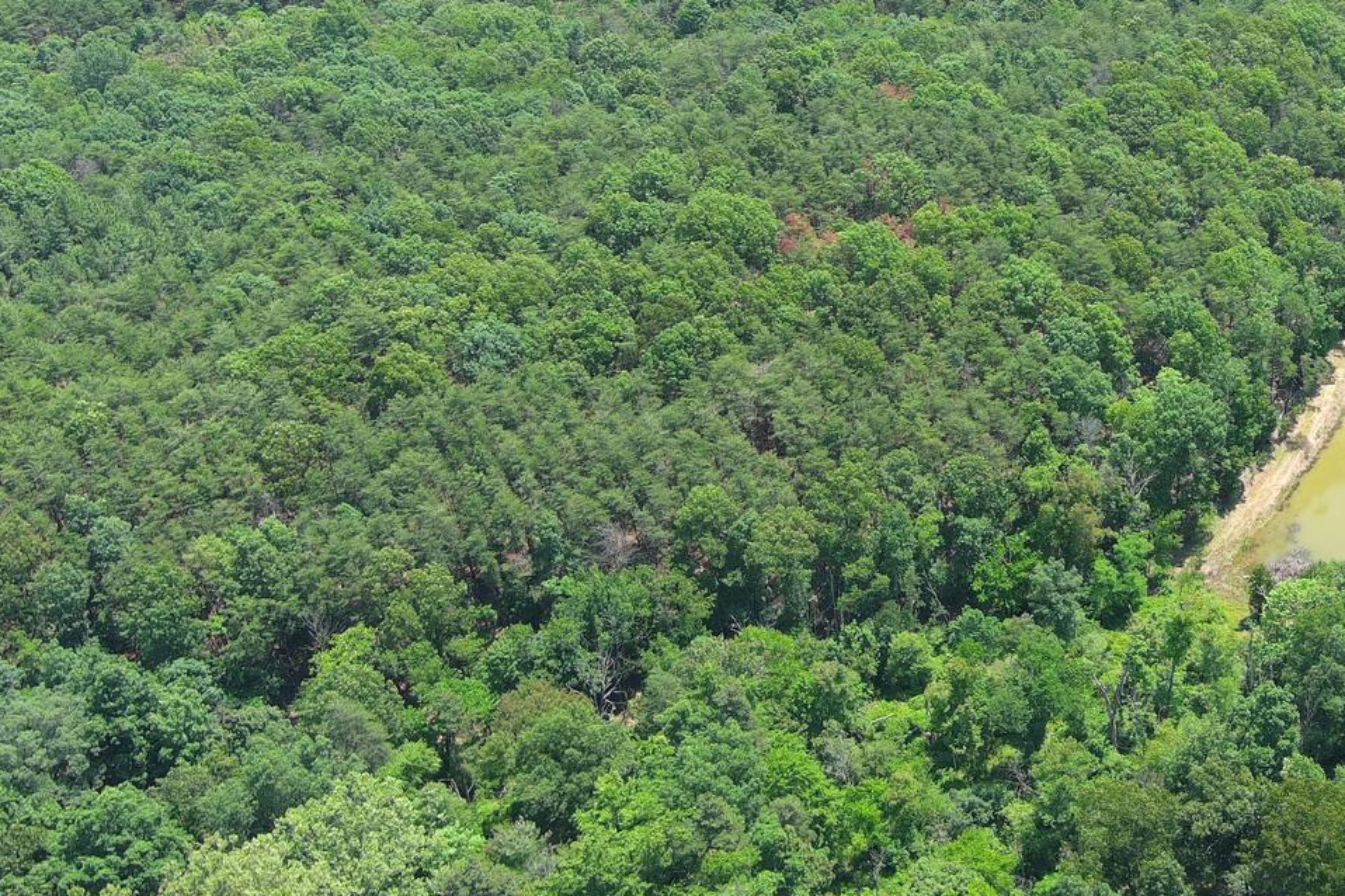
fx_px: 2315
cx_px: 1324
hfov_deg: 30.3
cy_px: 150
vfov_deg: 21.6
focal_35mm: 62
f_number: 2.8
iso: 100
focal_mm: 10.57
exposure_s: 1/373
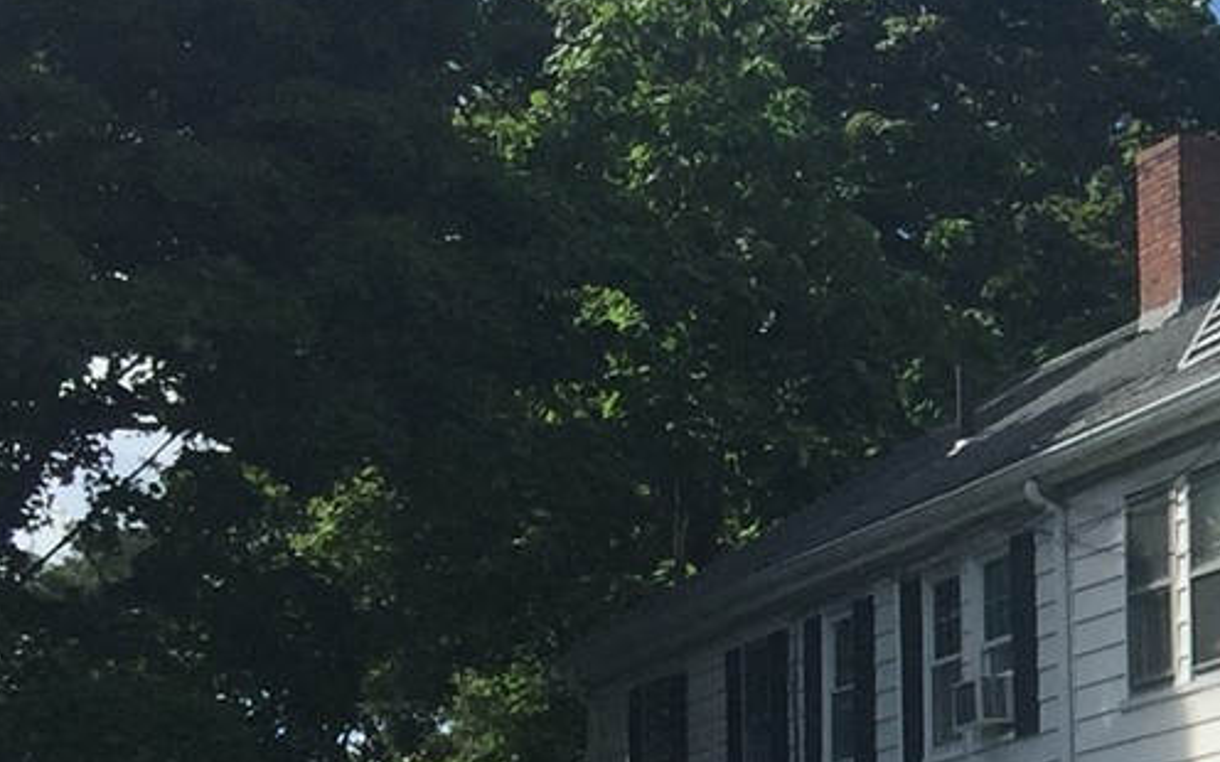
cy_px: 634
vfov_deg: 10.3
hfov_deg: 14.8
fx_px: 4223
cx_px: 2046
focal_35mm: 127
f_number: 2.2
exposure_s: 1/2475
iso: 32
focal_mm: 4.15
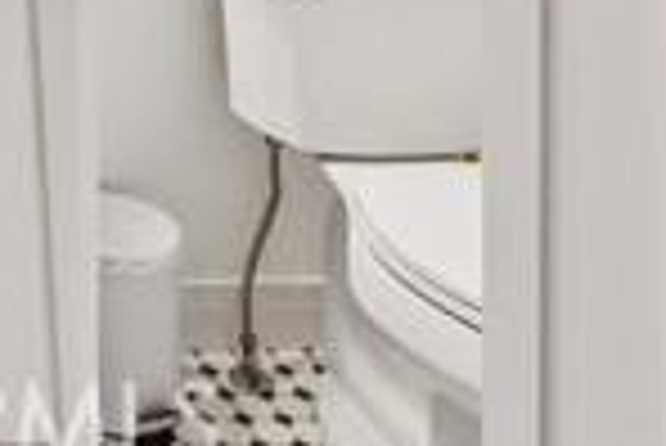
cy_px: -473
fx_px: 1318
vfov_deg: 15.1
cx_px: -346
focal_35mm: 71
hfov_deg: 22.8
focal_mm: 16.5
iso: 100
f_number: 13
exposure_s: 1/1.67
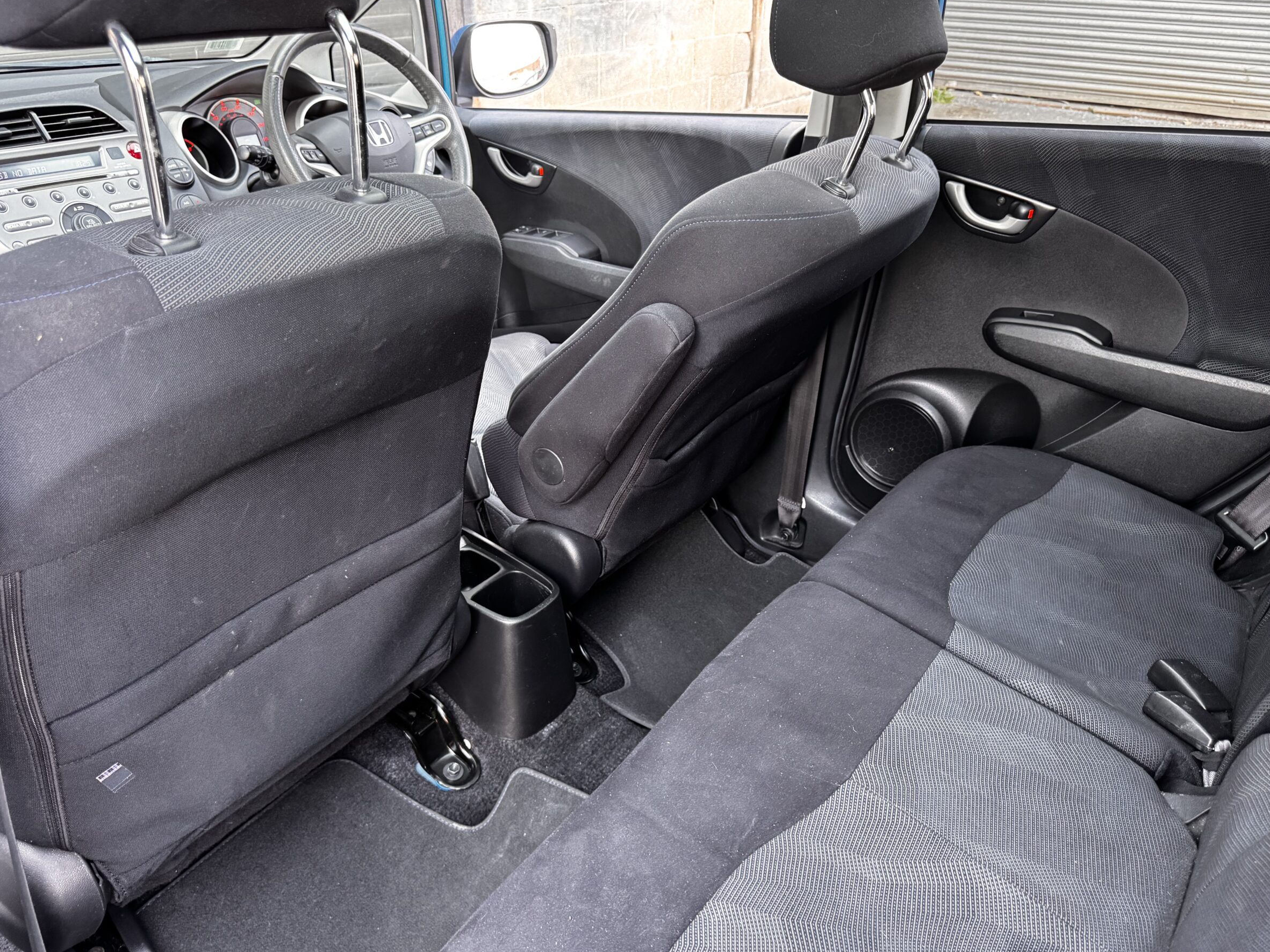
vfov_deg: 53.1
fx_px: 954
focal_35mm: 26
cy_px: 483
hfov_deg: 67.3
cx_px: 644
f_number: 1.78
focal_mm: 6.76
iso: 400
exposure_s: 1/60
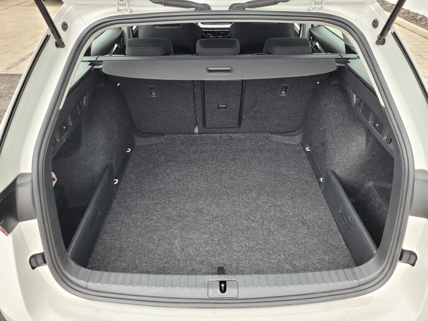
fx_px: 321
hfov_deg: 67.3
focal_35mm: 26
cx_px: 214
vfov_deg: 53.1
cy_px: 160
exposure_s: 1/100
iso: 320
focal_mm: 5.4
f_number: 1.8
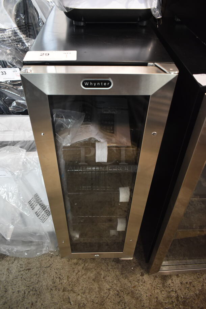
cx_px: 103
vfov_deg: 67.3
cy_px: 154
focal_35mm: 27
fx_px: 231
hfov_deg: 48.0
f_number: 3.5
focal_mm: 18
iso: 1250
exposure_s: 1/30
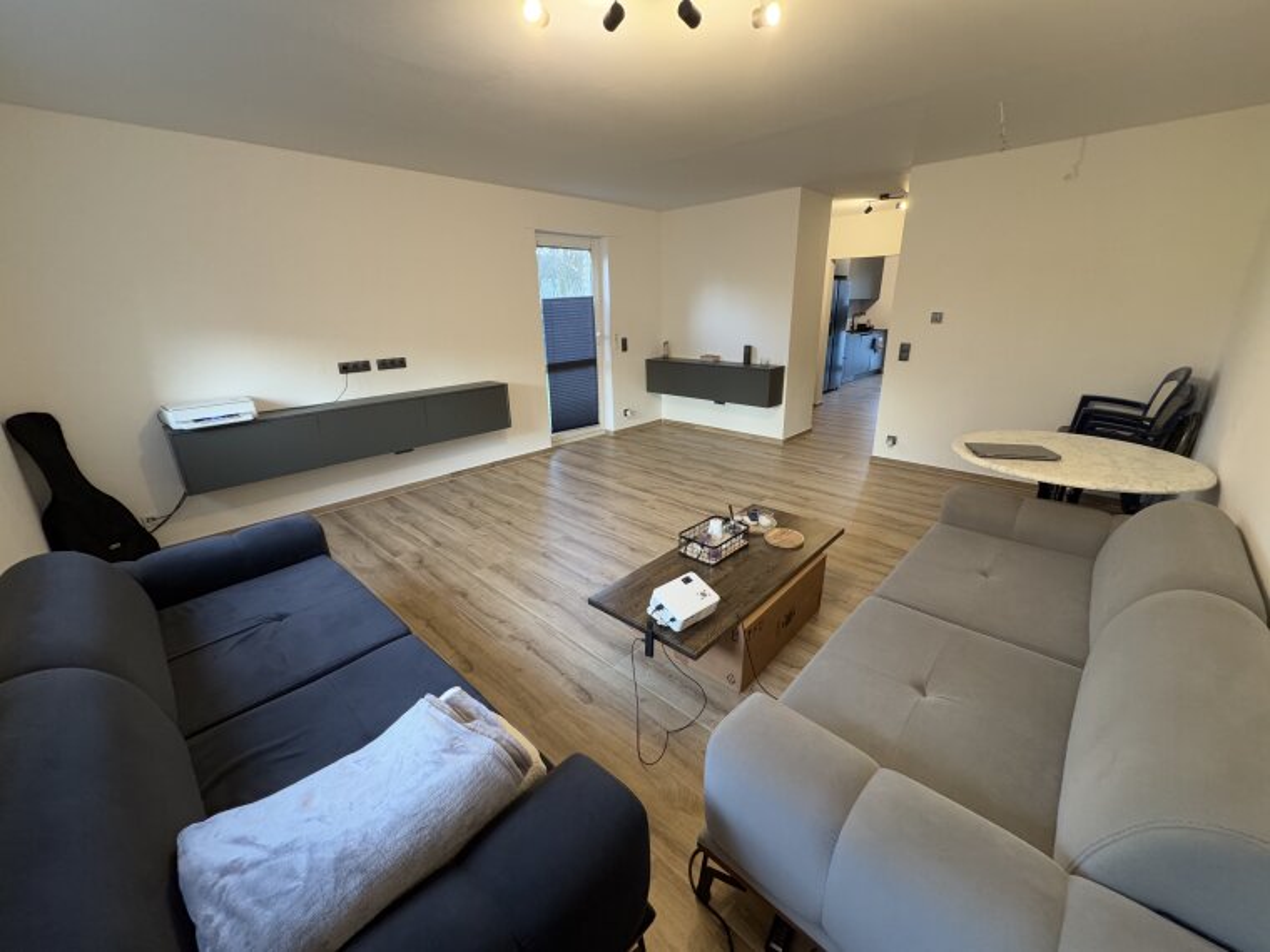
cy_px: 476
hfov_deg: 102.1
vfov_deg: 85.7
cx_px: 635
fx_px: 514
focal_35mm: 14
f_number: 2.2
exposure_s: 1/50
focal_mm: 2.22
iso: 250
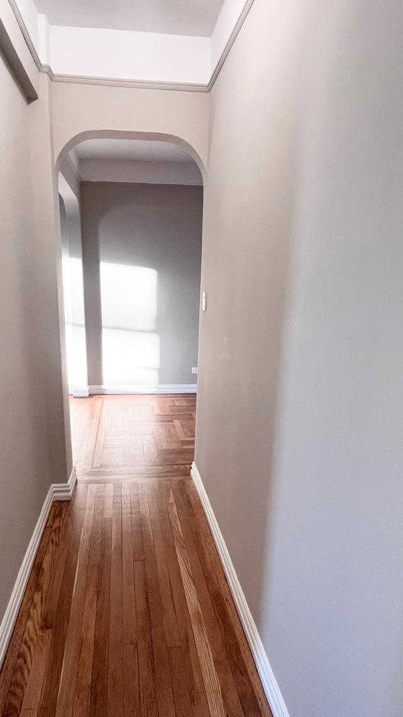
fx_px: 361
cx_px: 166
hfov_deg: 58.0
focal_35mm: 19
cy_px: 366
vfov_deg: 89.6
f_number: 1.8
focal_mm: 1.57
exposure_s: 1/120
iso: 160
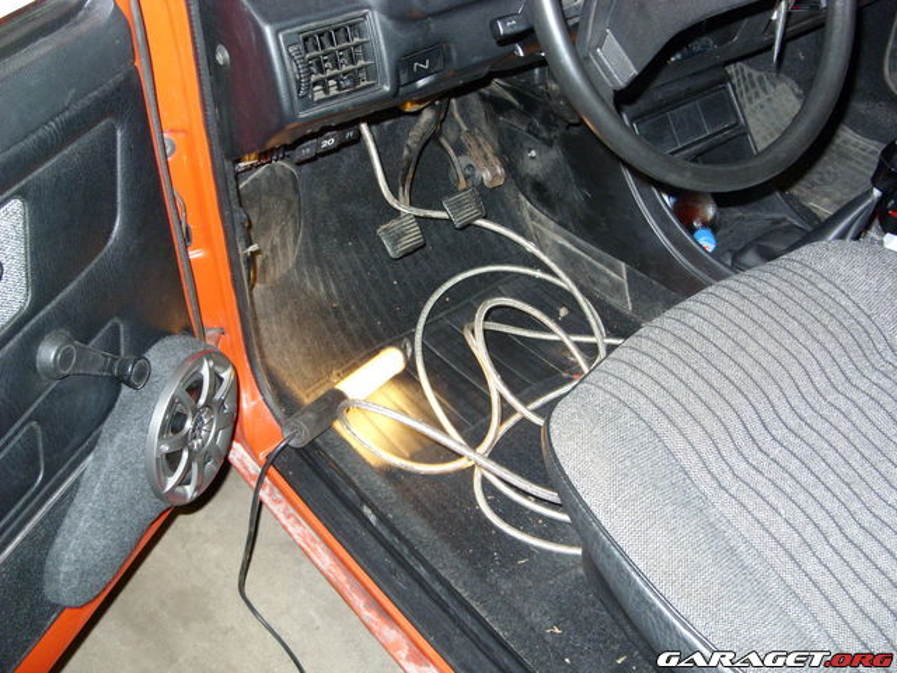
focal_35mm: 38
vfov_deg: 37.7
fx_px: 985
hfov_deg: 49.0
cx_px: 448
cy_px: 336
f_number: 2.8
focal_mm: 6.3
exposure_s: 1/30
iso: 200
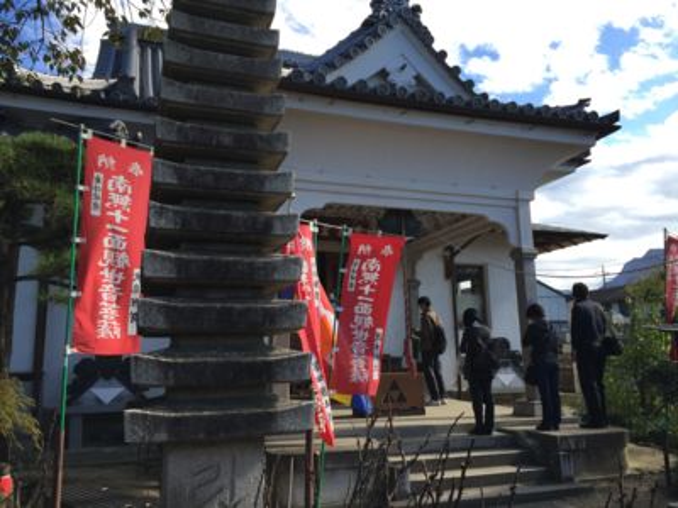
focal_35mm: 29
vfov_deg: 48.2
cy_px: 254
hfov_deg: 61.7
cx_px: 339
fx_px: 568
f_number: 2.2
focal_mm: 4.15
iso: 32
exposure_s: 1/775
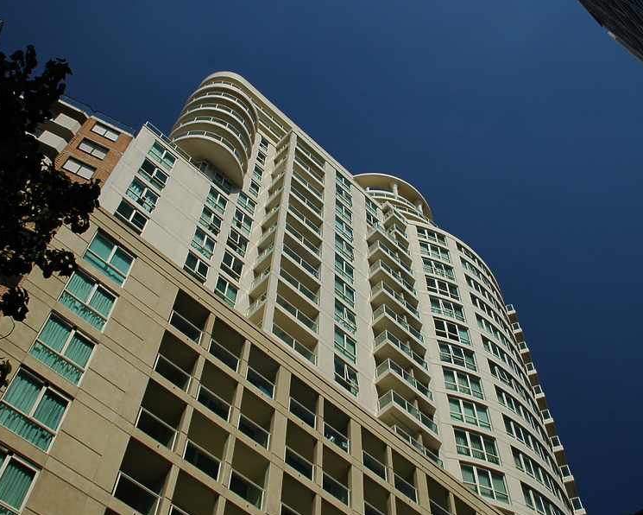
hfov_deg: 43.3
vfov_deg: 35.2
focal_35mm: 43
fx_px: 810
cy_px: 258
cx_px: 328
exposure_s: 1/400
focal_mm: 25
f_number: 8
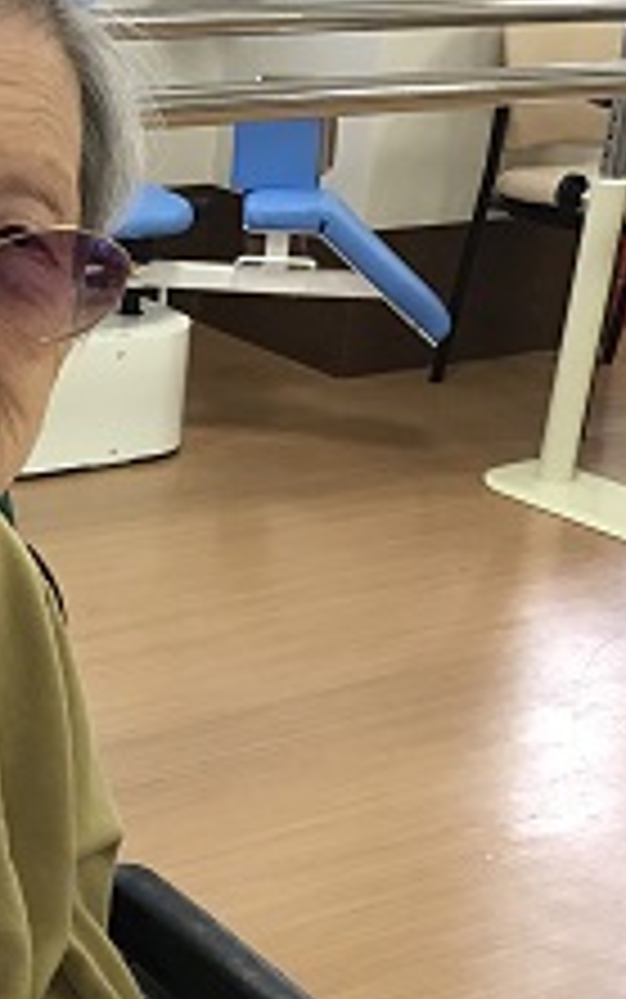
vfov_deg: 27.4
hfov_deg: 17.1
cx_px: -36
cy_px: 758
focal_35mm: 74
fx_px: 2017
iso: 50
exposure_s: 1/30
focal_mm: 3.3
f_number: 2.4
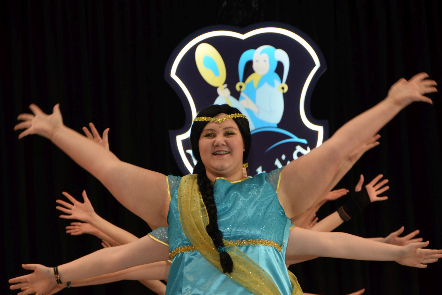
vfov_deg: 8.2
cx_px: 221
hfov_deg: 12.2
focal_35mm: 168
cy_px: 148
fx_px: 2063
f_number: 7.1
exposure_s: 1/160
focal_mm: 112
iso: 800
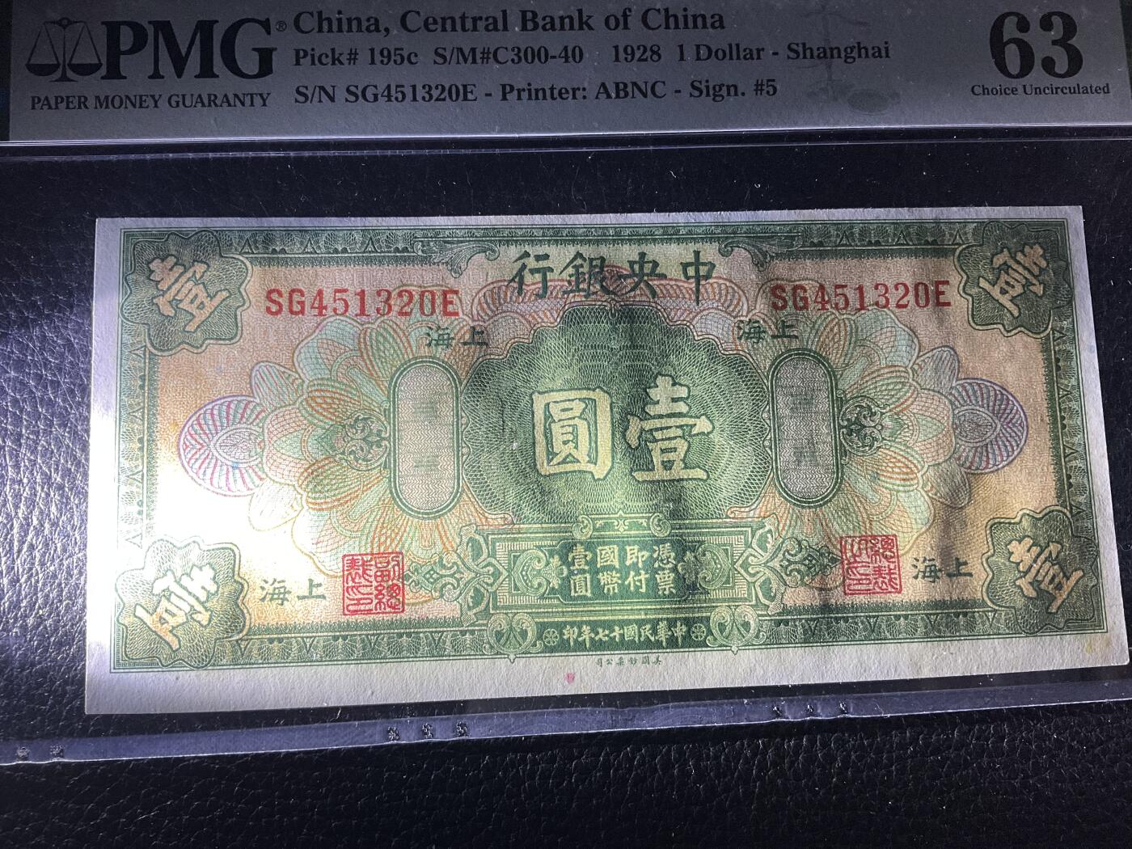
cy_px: 424
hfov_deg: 61.7
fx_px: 948
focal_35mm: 29
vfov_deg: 48.2
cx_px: 566
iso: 50
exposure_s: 1/66
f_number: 1.8
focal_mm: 3
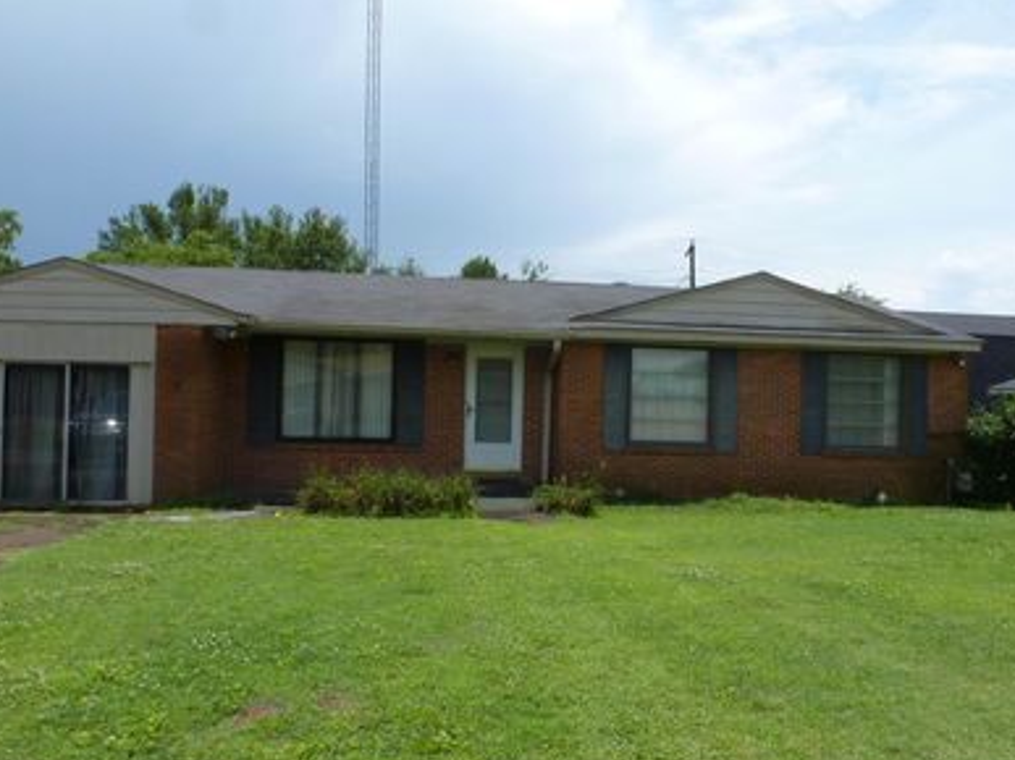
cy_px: 402
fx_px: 909
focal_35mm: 31
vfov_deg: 45.4
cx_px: 511
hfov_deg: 58.4
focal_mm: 4.3
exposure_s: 1/500
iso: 100
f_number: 5
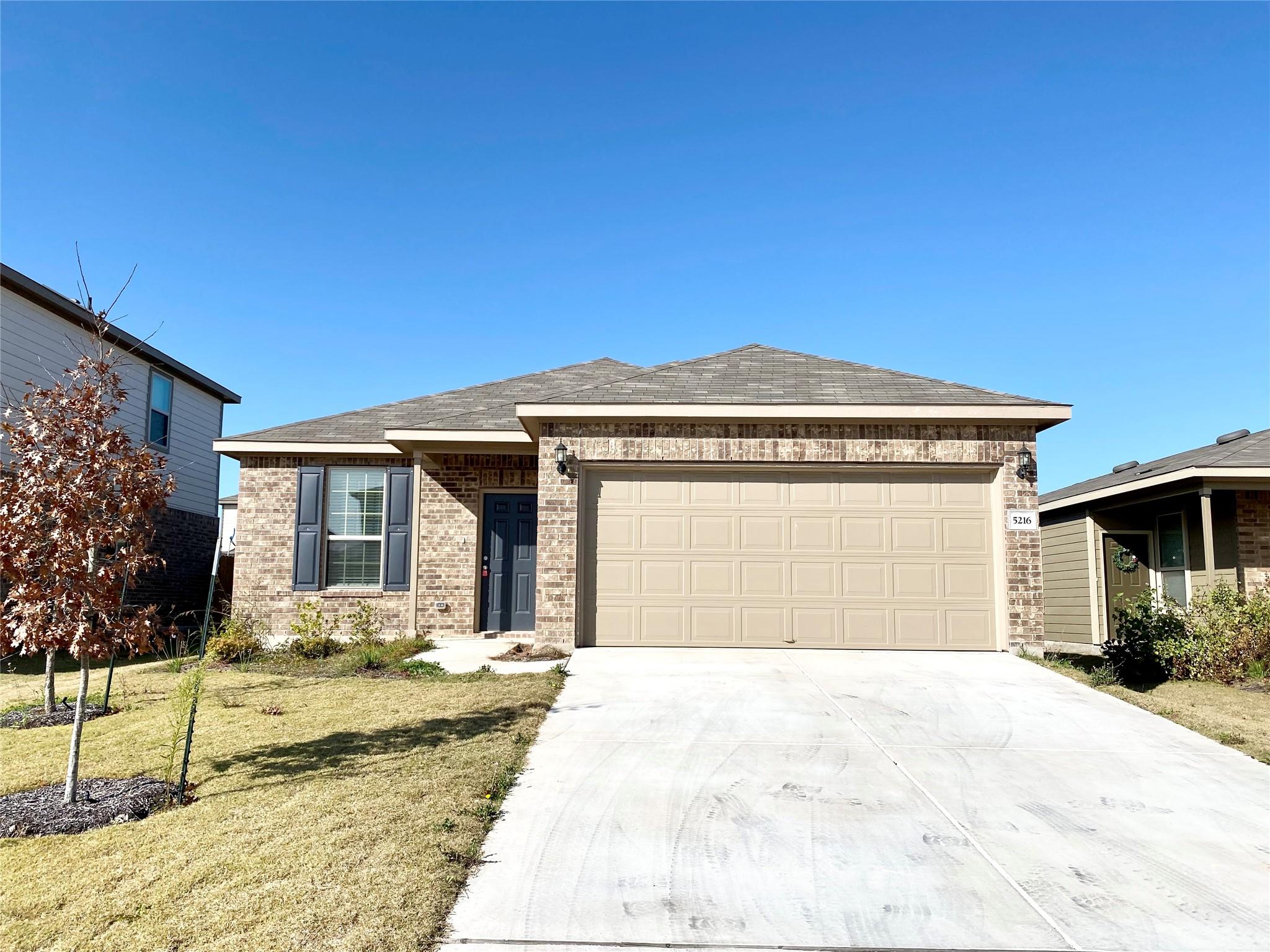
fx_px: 954
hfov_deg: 67.3
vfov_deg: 53.1
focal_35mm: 26
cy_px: 476
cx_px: 635
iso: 32
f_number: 1.8
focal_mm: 4.25
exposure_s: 1/3984
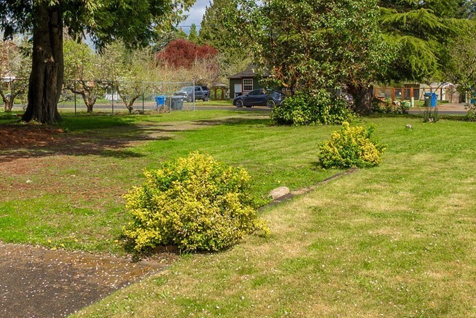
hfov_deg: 41.9
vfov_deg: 28.5
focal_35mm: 47
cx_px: 253
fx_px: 622
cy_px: 103
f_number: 7.1
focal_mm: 19
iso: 80
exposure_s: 1/200
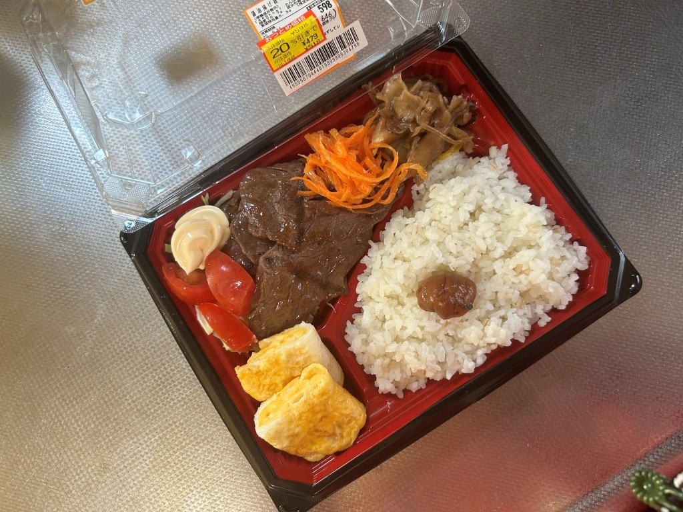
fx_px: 513
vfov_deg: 53.1
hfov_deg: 67.3
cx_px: 342
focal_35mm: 26
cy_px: 256
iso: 125
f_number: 1.5
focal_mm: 5.7
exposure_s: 1/60
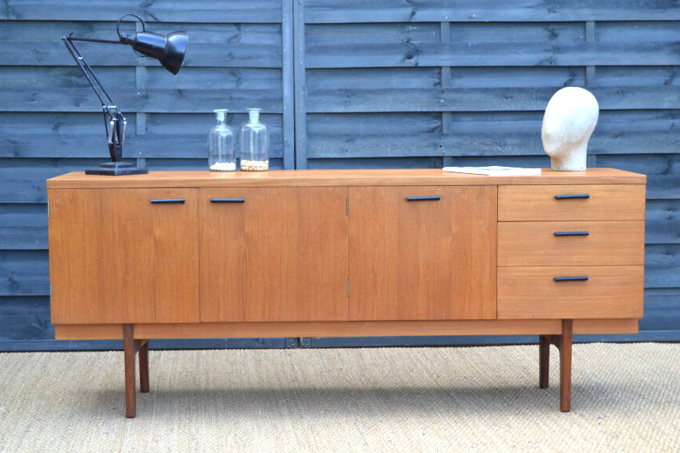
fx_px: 1247
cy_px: 232
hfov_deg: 30.5
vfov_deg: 20.6
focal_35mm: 66
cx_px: 334
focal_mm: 42
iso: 400
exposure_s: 1/100
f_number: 5
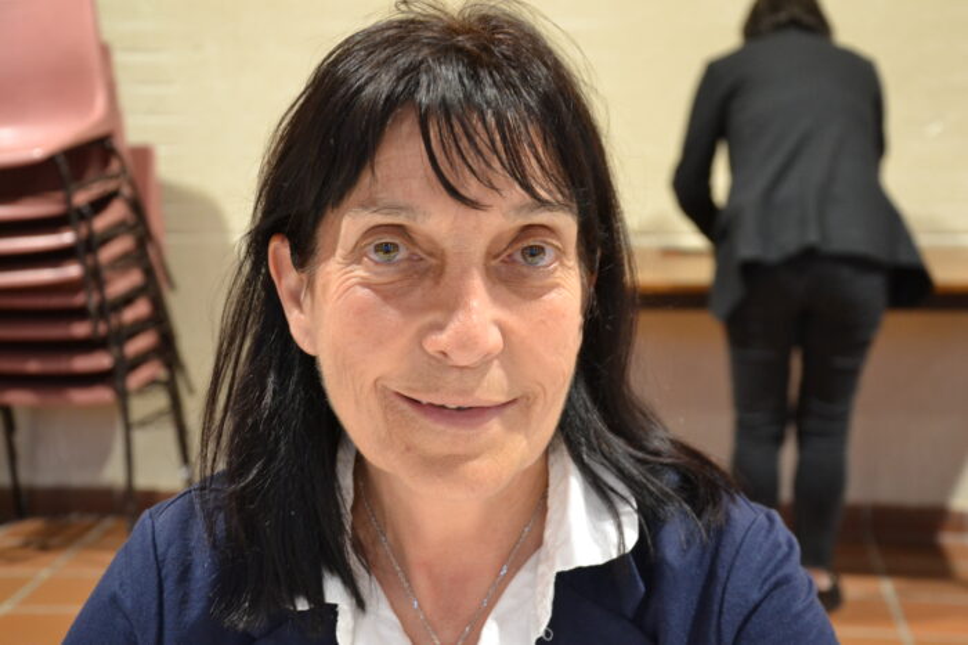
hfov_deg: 31.9
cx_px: 484
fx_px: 1693
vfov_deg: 21.5
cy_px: 322
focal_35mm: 63
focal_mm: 42
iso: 1400
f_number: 4.8
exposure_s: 1/15
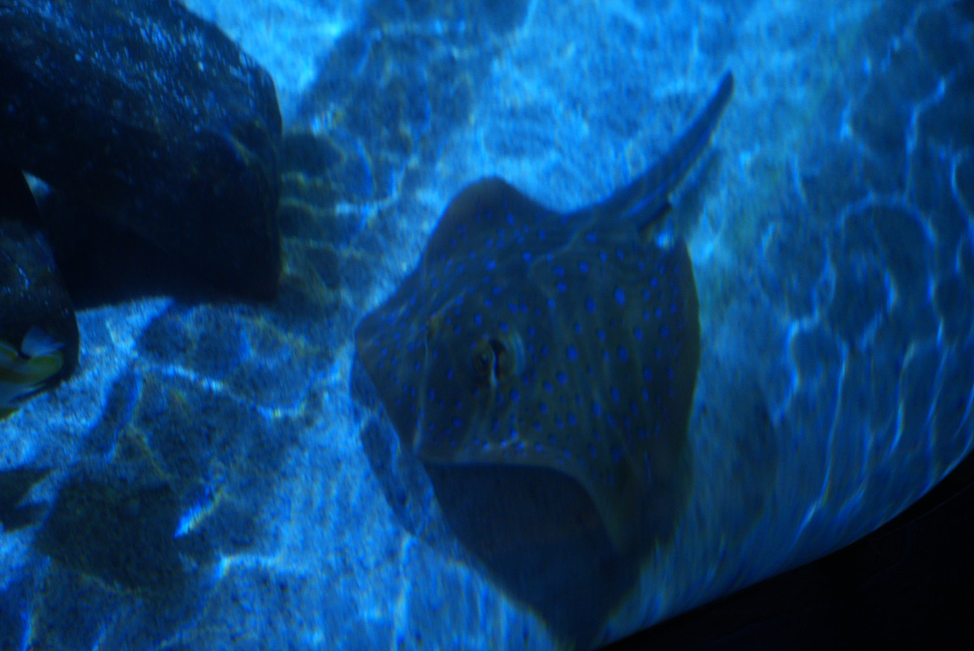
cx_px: 487
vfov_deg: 22.4
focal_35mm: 61
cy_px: 326
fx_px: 1646
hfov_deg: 33.0
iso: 4000
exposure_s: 1/400
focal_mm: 60.8
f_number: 2.8
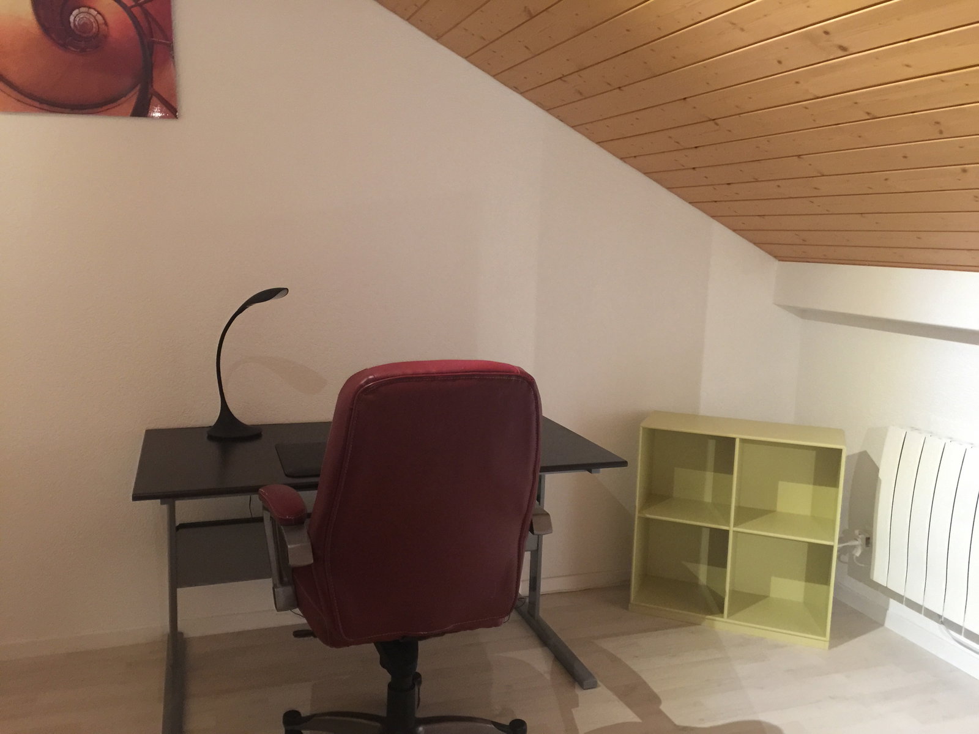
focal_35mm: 29
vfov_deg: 48.2
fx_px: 820
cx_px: 490
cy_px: 367
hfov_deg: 61.7
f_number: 2.2
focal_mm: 4.15
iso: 160
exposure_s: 1/8
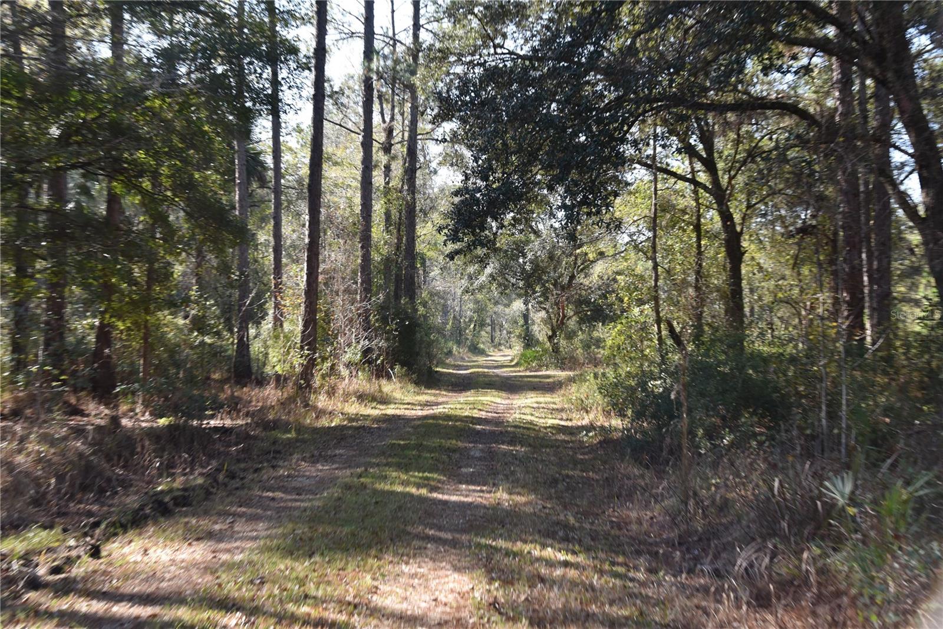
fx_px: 1965
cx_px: 472
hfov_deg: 27.0
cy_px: 314
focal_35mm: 75
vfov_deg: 18.2
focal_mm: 75
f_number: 6.3
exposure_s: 1/640
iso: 1250
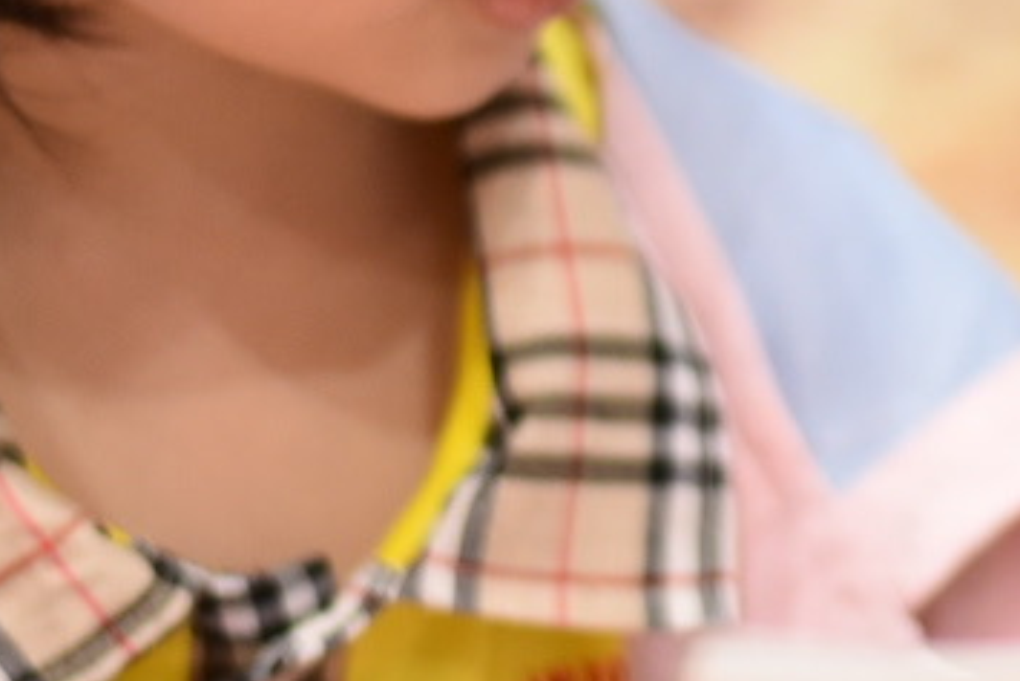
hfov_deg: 8.9
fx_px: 6462
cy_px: 155
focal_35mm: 228
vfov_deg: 6.0
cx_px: 1284
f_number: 1.8
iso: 800
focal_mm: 50
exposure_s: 1/125
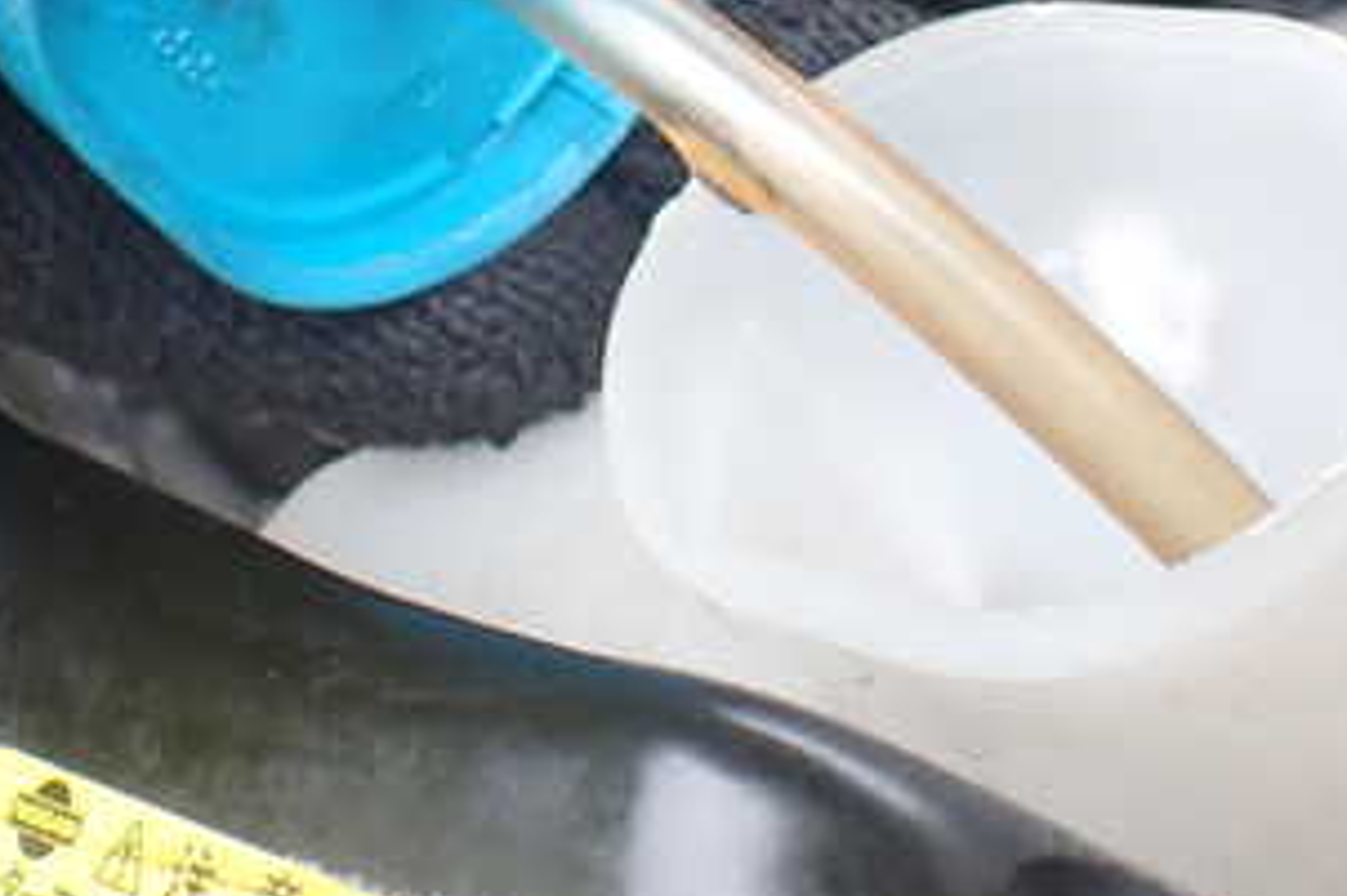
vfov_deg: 21.3
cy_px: 40
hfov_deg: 32.4
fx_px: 2318
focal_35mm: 62
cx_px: 714
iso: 100
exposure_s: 1/160
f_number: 2.3
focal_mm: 5.4
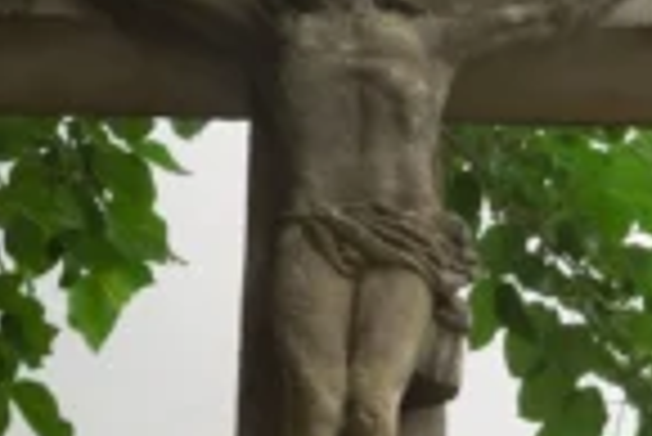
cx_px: 400
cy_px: 171
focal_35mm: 136
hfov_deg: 15.1
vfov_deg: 10.1
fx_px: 2466
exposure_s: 1/640
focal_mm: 9.8
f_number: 4.2
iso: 400
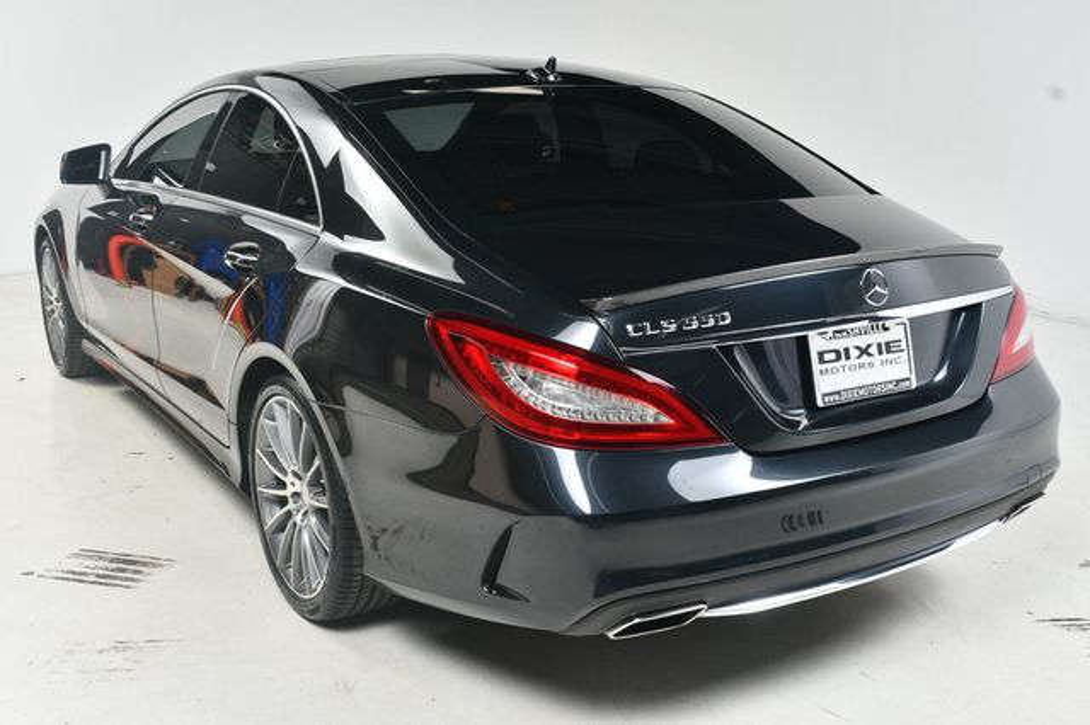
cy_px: 362
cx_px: 545
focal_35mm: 39
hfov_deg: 49.6
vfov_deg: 34.2
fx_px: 1180
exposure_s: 1/160
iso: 100
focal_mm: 26
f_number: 9
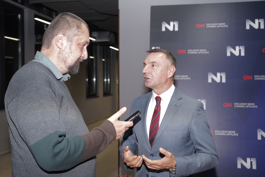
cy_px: 88
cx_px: 132
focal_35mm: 37
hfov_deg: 51.9
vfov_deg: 36.0
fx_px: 273
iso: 1000
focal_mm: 37
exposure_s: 1/160
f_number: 4
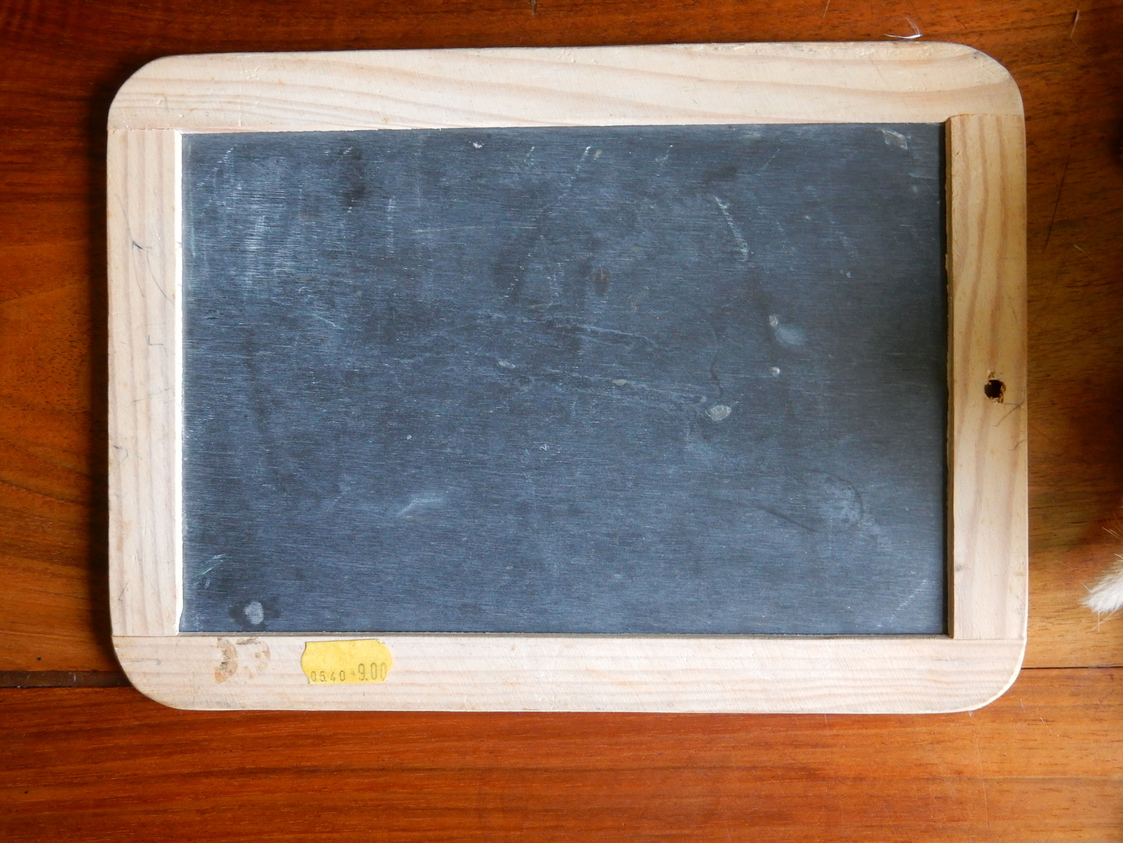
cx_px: 562
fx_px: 1395
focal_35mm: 43
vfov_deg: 33.6
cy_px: 422
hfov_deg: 43.9
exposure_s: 1/13
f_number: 4.2
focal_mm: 7.6
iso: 400
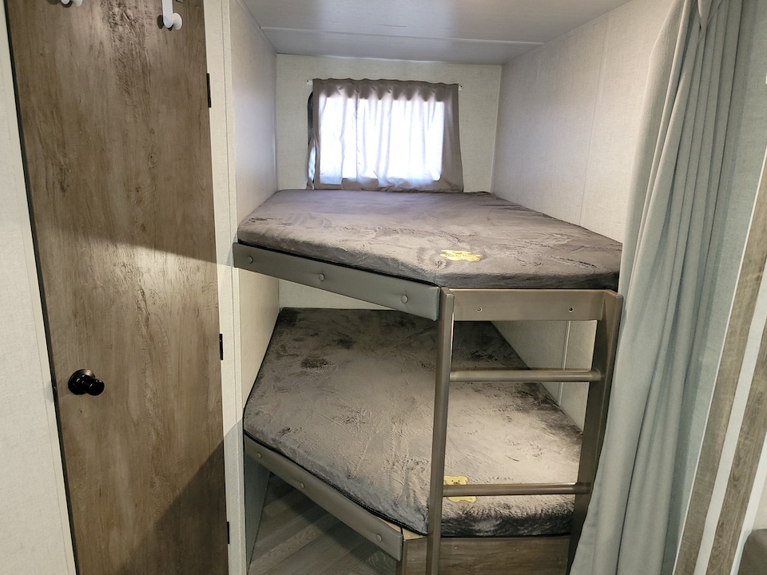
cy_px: 296
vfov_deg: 54.9
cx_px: 378
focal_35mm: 25
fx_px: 554
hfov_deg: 69.4
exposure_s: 1/24
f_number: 1.8
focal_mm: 6.7
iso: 160
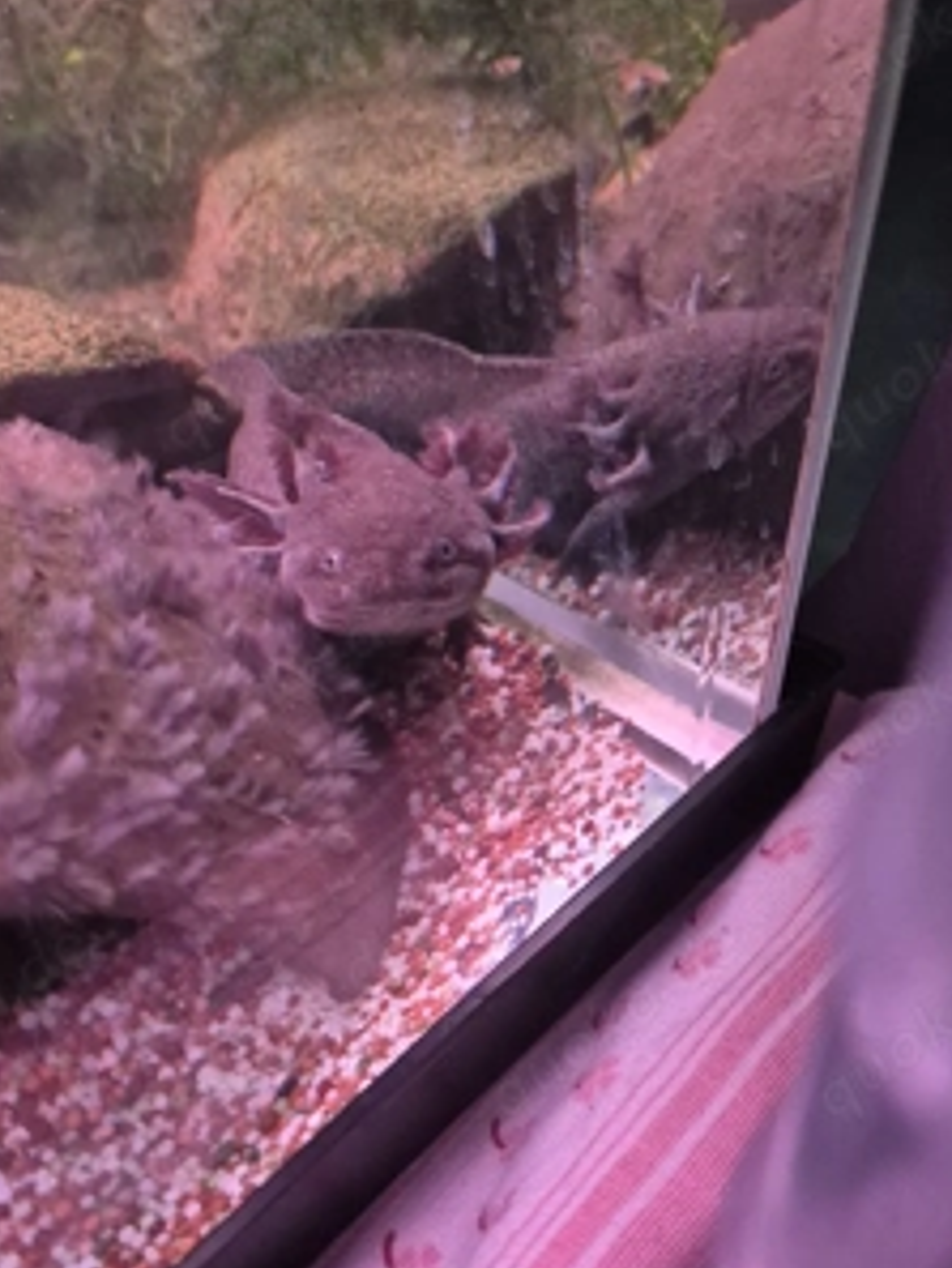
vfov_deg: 58.0
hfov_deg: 45.2
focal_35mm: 31
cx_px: 380
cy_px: 734
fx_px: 1136
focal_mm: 5.4
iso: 1250
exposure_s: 1/50
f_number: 1.8
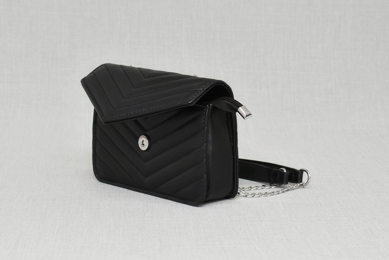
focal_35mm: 82
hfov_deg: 24.6
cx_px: 194
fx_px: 892
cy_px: 130
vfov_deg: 16.6
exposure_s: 1/60
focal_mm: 55
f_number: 5.6
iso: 100
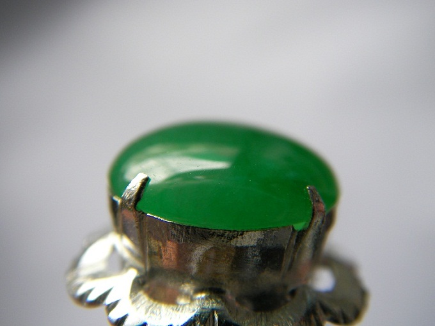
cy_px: 163
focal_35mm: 38
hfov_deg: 49.0
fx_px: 478
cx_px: 218
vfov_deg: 37.7
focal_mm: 6.3
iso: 50
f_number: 3.3
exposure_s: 1/70.5
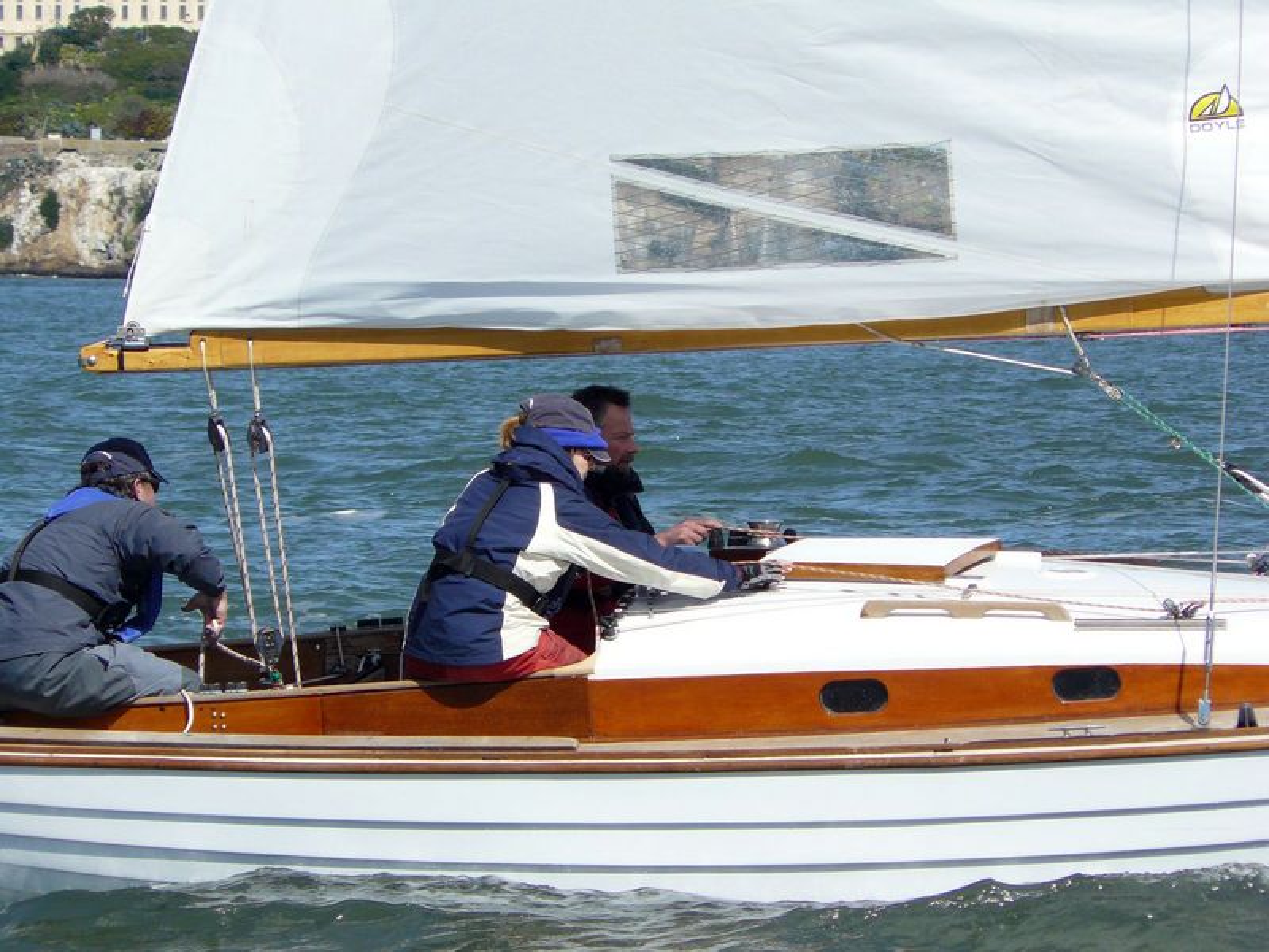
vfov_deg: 5.4
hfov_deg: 7.3
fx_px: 10008
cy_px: 476
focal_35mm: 273
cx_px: 634
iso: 100
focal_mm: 45.4
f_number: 4.5
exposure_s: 1/1000
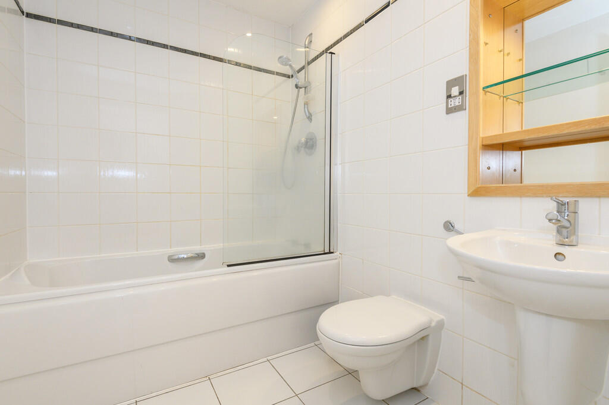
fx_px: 270
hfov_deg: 96.8
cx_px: 304
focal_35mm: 16
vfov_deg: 73.7
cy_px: 202
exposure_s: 1/25
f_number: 8
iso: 500
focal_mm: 16
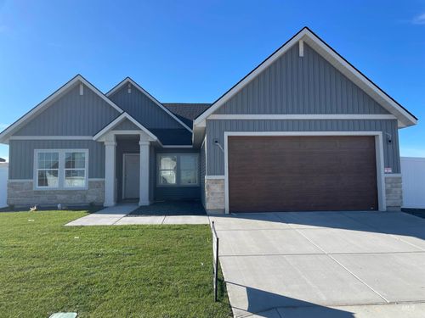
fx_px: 319
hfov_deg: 67.3
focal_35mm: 26
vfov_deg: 53.1
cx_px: 212
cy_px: 159
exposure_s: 1/2020
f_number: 1.6
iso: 32
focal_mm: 4.2
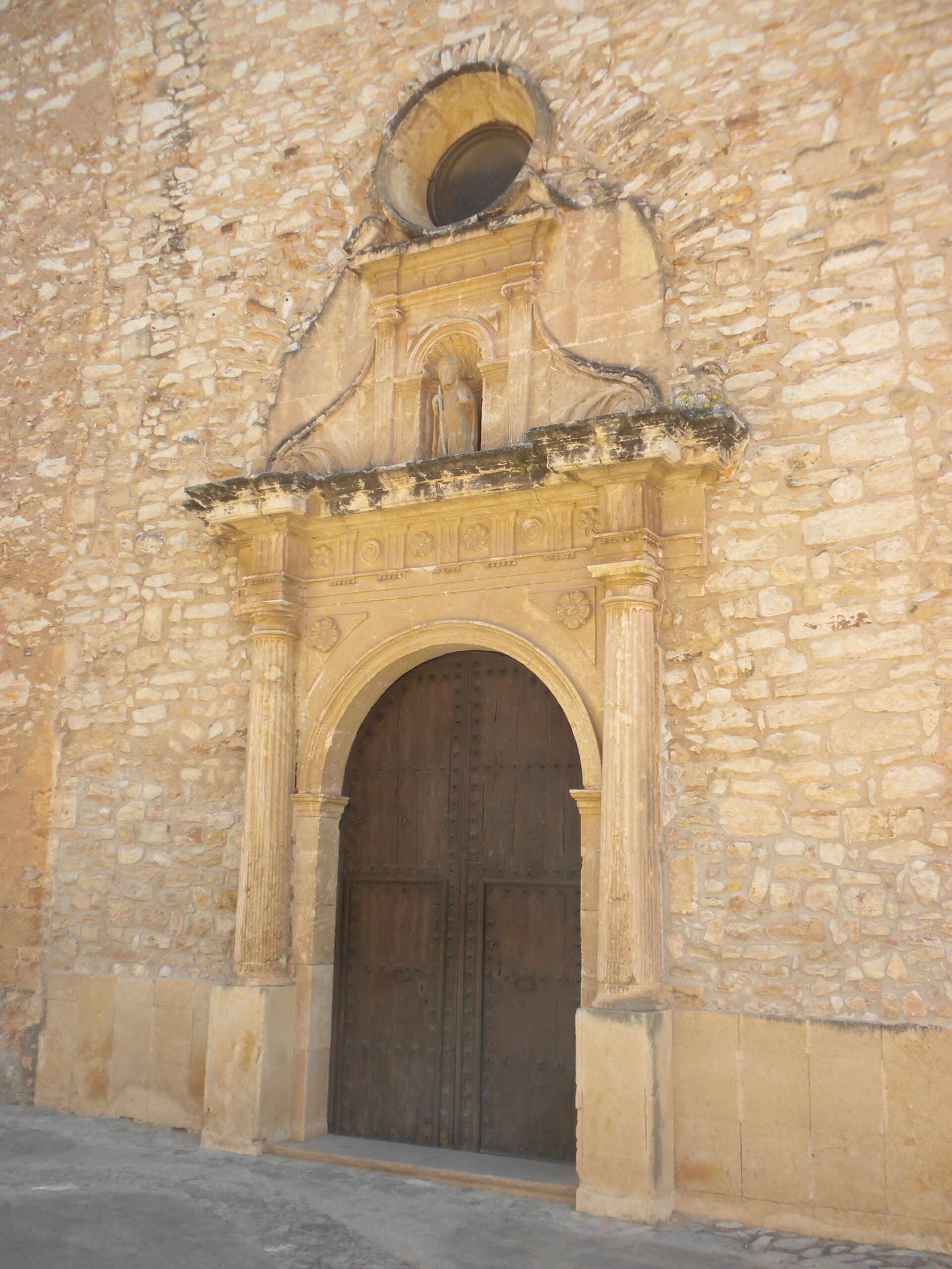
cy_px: 634
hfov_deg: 38.7
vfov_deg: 50.1
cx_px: 476
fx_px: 1357
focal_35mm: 37
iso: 64
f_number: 3.5
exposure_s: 1/184
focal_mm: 6.6
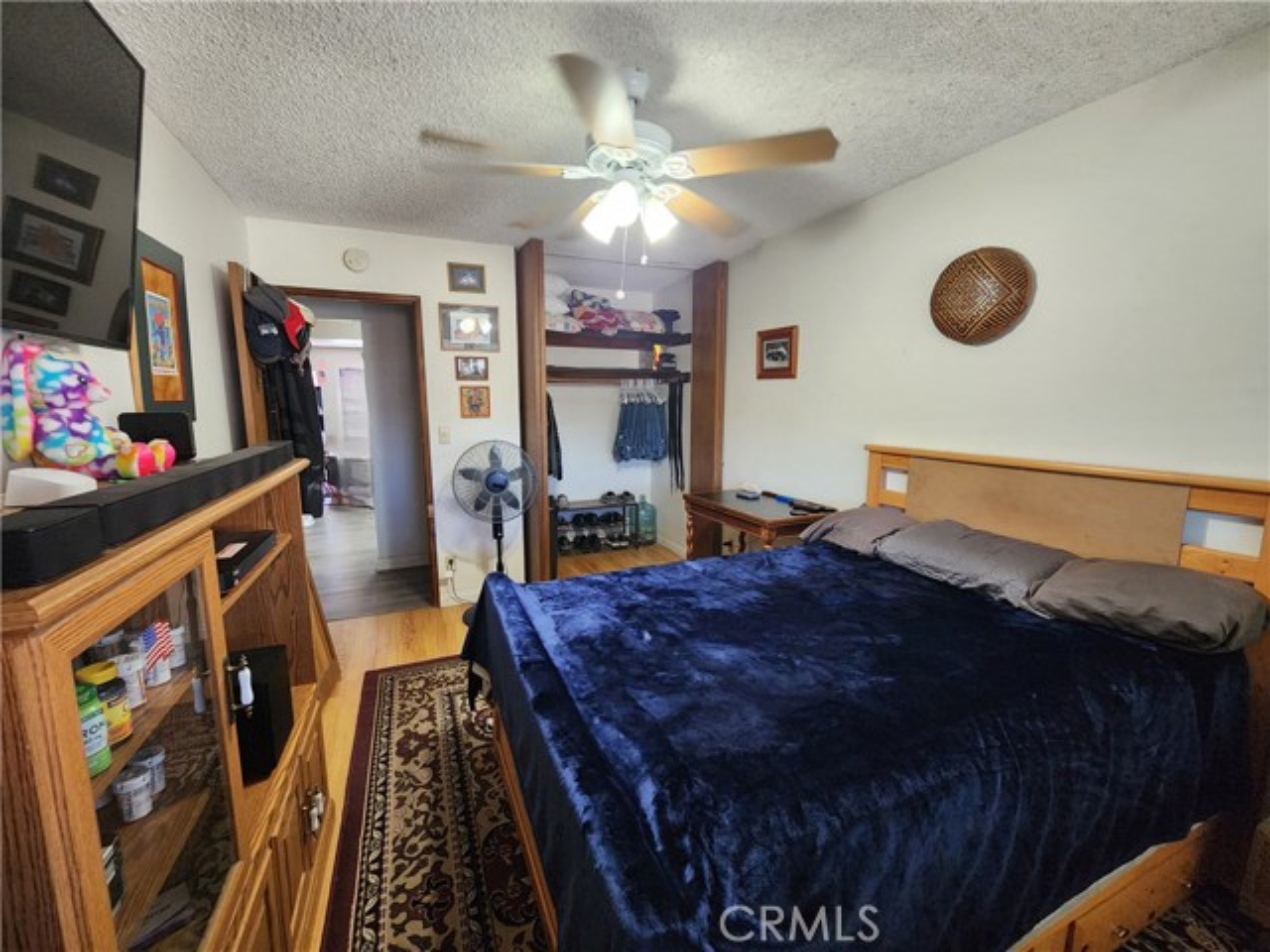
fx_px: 477
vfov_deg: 89.9
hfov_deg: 106.2
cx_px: 635
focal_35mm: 13
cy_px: 476
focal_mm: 2.2
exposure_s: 1/60.2
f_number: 2.2
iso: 320
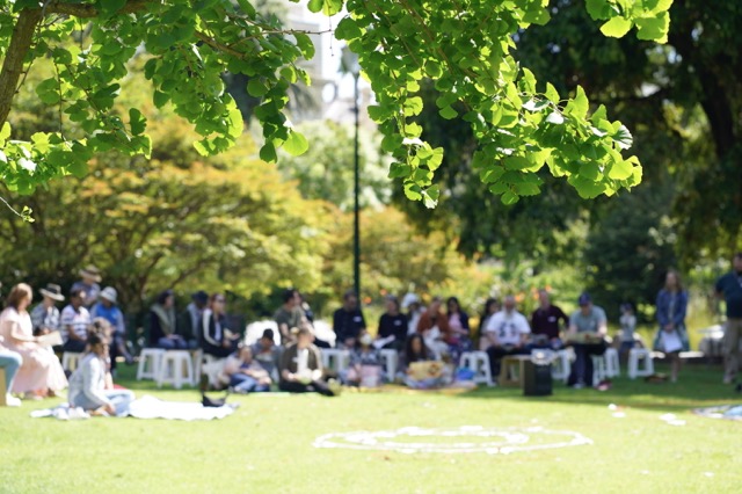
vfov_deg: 16.1
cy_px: 247
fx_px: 1751
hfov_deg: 23.9
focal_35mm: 85
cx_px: 371
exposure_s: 1/160
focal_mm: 85
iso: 100
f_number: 4.5
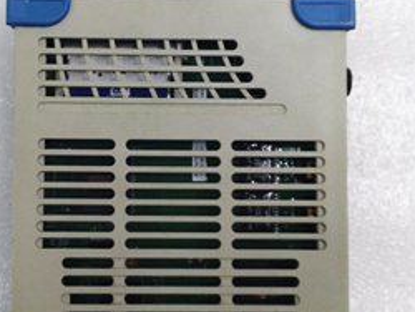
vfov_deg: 27.1
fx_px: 648
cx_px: 156
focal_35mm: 54
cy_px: 145
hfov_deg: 35.3
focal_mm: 3.79
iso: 384
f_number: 2
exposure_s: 1/33
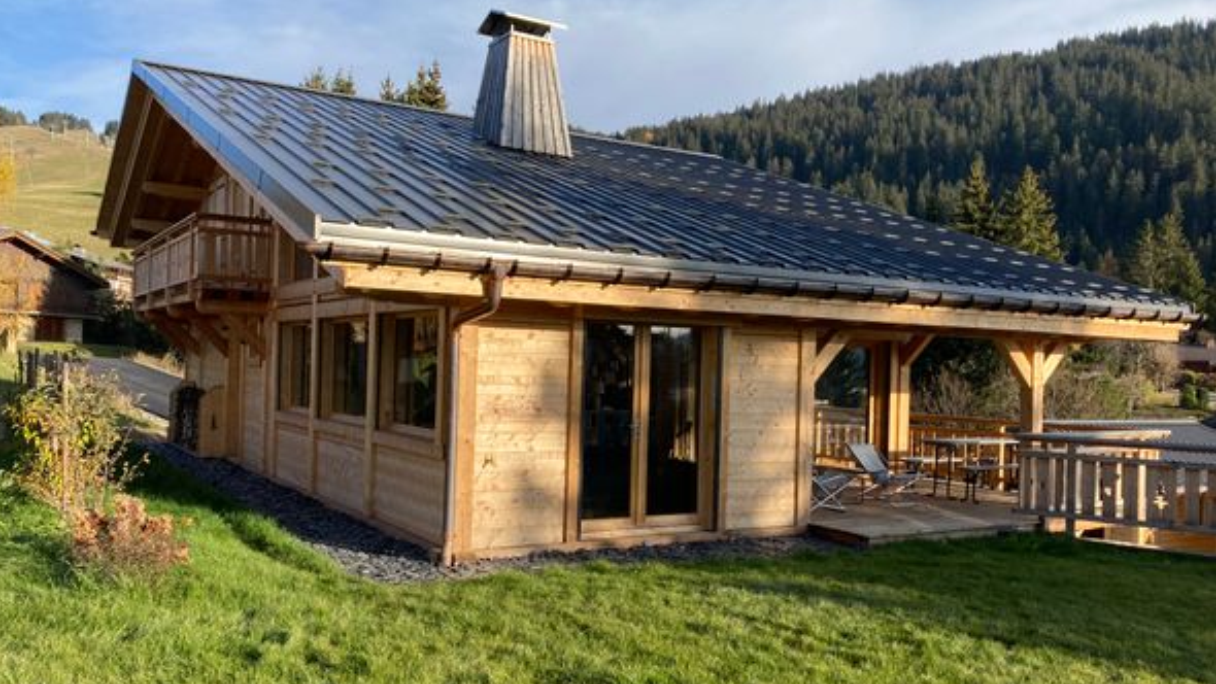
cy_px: 379
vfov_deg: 37.7
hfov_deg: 62.6
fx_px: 1000
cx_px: 602
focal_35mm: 31
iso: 20
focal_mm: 3.99
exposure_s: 1/1104
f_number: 1.8
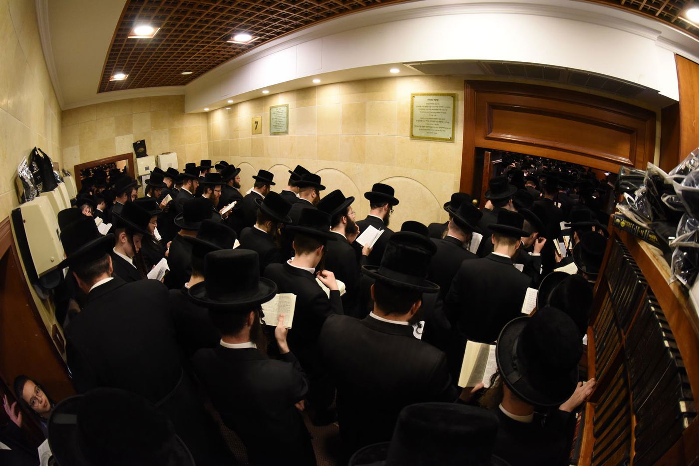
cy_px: 233
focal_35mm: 15
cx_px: 350
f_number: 4.5
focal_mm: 15
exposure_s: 1/100
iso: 3200
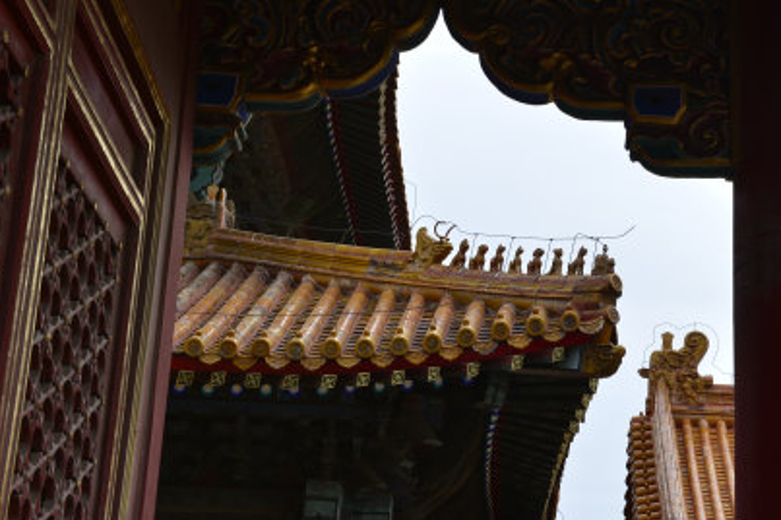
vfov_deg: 16.0
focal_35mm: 85
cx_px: 519
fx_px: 1842
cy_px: 255
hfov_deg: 23.8
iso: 100
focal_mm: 56
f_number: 13
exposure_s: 1/50
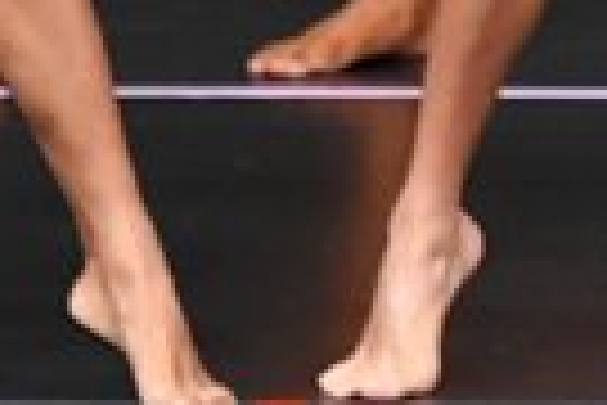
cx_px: 1257
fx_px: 36383
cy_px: -567
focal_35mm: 2158
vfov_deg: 0.6
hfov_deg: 1.0
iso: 4000
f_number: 5.6
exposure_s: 1/400
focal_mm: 250
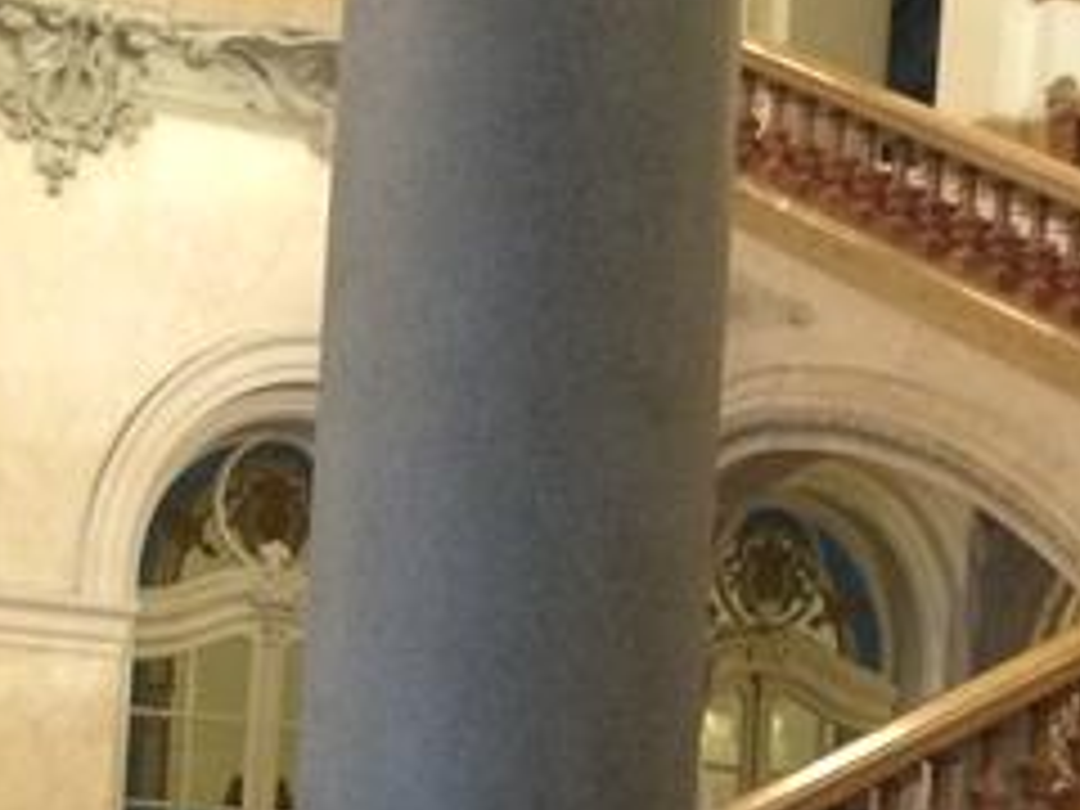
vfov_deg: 13.8
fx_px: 3245
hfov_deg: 18.2
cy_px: 983
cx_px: -126
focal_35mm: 104
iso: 250
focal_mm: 4.15
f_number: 2.2
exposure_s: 1/20
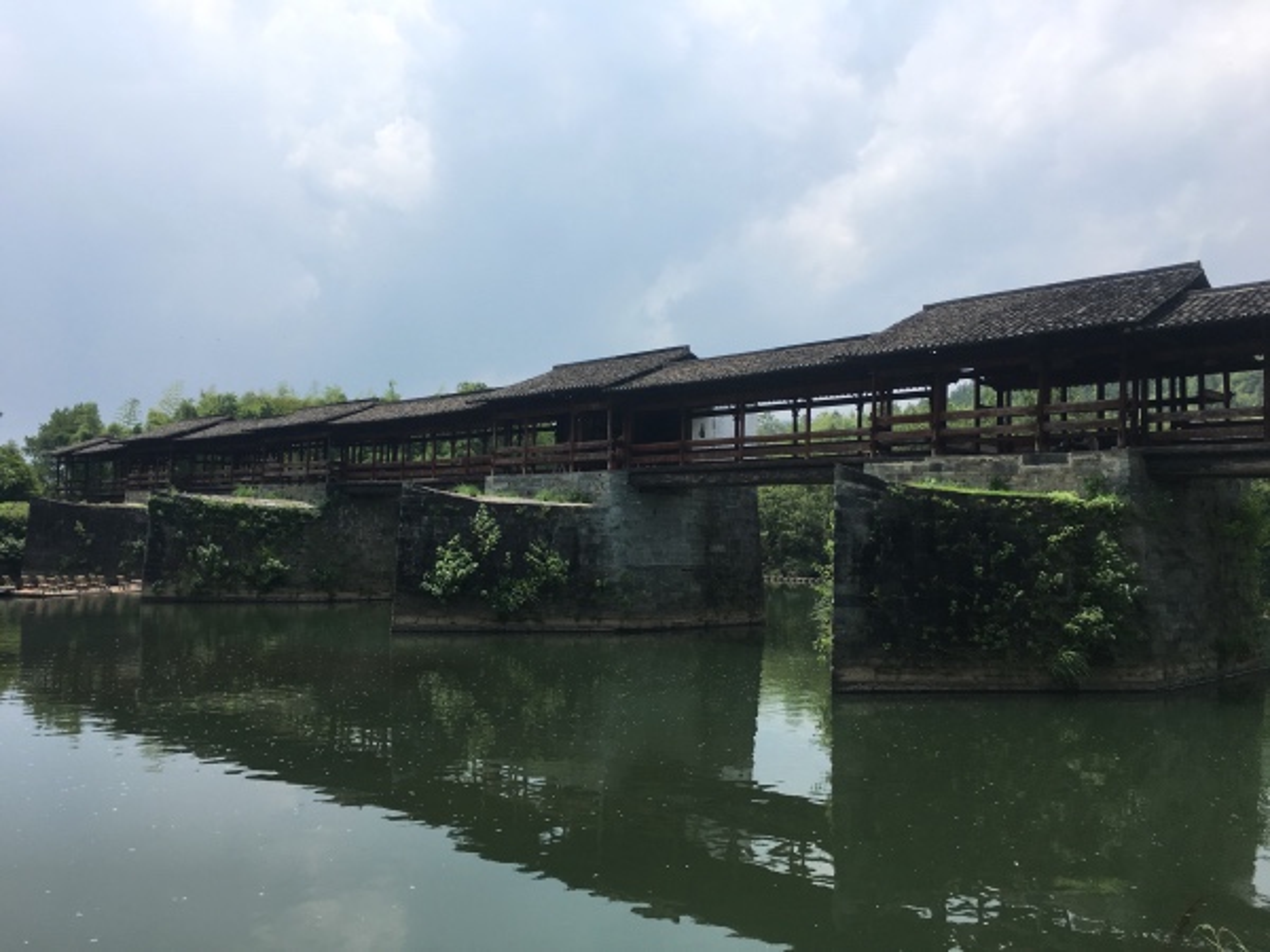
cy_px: 476
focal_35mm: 29
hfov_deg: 61.7
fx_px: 1064
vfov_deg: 48.2
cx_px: 635
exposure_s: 1/1637
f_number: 2.2
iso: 25
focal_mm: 4.15
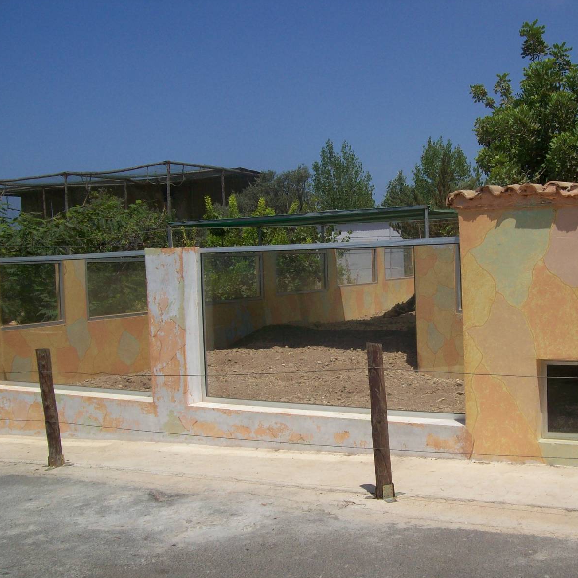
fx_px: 812
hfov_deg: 38.8
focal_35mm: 43
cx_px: 377
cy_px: 288
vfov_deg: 39.2
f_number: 4.8
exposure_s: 1/1174
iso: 80
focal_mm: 6
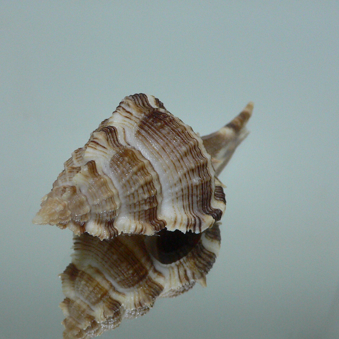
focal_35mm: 42
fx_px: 465
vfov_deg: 40.0
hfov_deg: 40.0
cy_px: 167
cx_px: 149
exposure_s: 1/60
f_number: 2.8
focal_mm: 4.6
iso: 200
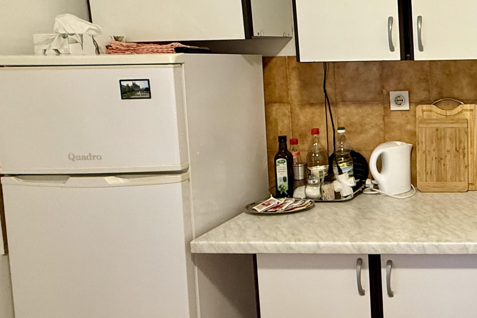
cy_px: 100
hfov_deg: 42.4
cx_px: 507
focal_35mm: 37
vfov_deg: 35.5
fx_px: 490
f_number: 2.2
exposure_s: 1/50
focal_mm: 2.22
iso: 250
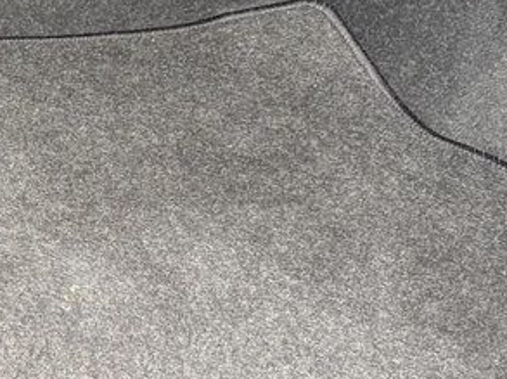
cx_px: -213
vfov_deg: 17.5
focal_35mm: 84
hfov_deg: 20.5
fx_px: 1229
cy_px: 196
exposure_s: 1/60
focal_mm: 6.76
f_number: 1.78
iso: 320
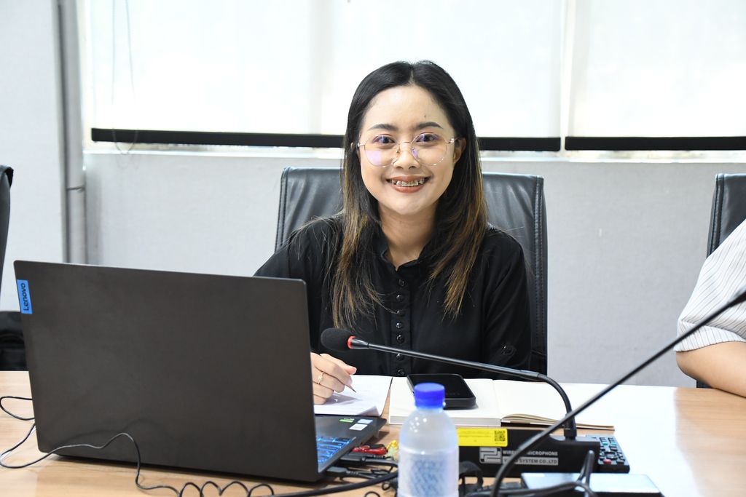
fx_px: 1492
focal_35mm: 72
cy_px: 248
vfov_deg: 18.9
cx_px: 373
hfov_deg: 28.1
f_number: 5
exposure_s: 1/100
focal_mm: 48
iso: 3200
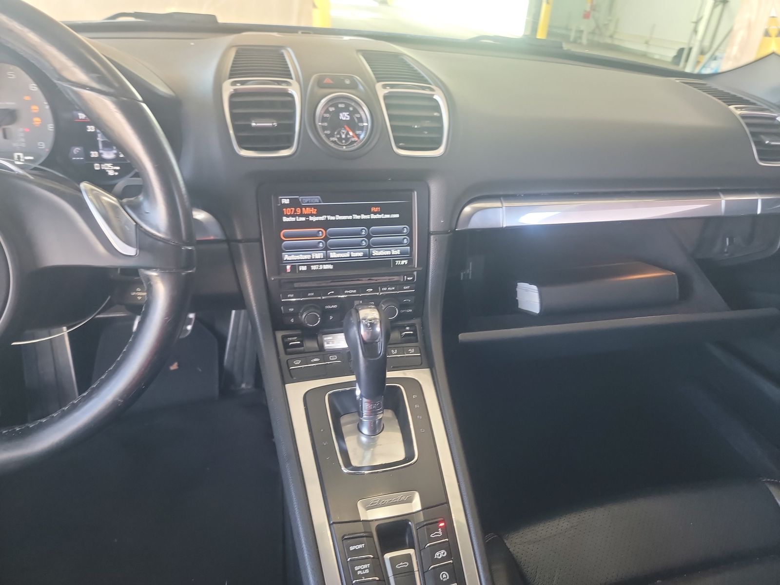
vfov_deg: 56.8
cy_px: 292
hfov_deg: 71.6
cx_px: 390
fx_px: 541
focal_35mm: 24
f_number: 1.8
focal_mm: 6.7
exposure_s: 1/59
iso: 657
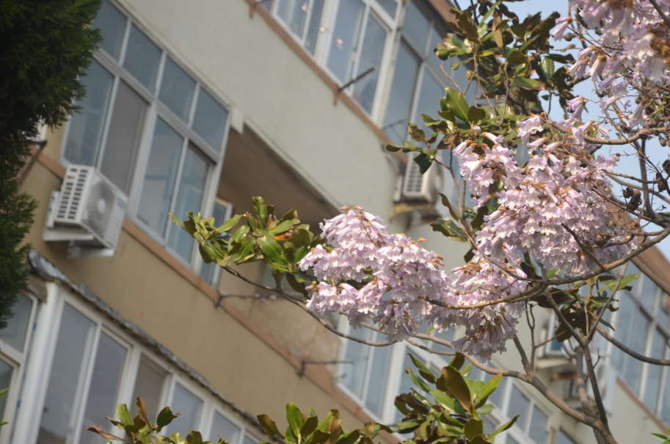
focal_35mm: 177
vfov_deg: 7.7
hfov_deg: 11.7
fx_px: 3280
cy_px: 231
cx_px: 370
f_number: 5.6
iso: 100
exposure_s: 1/200
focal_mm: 105
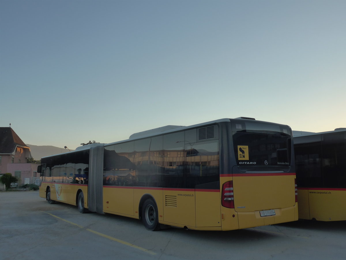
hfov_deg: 54.0
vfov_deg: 41.8
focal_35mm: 34
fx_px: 340
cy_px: 130
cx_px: 173
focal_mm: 7
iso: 160
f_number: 3.2
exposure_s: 1/640
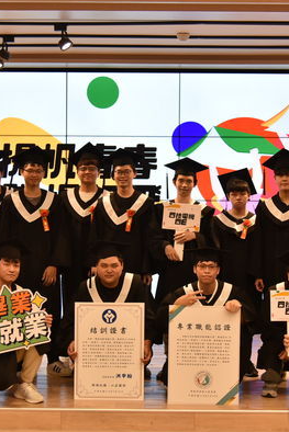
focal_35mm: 67
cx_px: 162
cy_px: 215
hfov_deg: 20.3
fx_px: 806
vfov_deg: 30.1
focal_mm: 44
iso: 1600
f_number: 4
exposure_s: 1/160
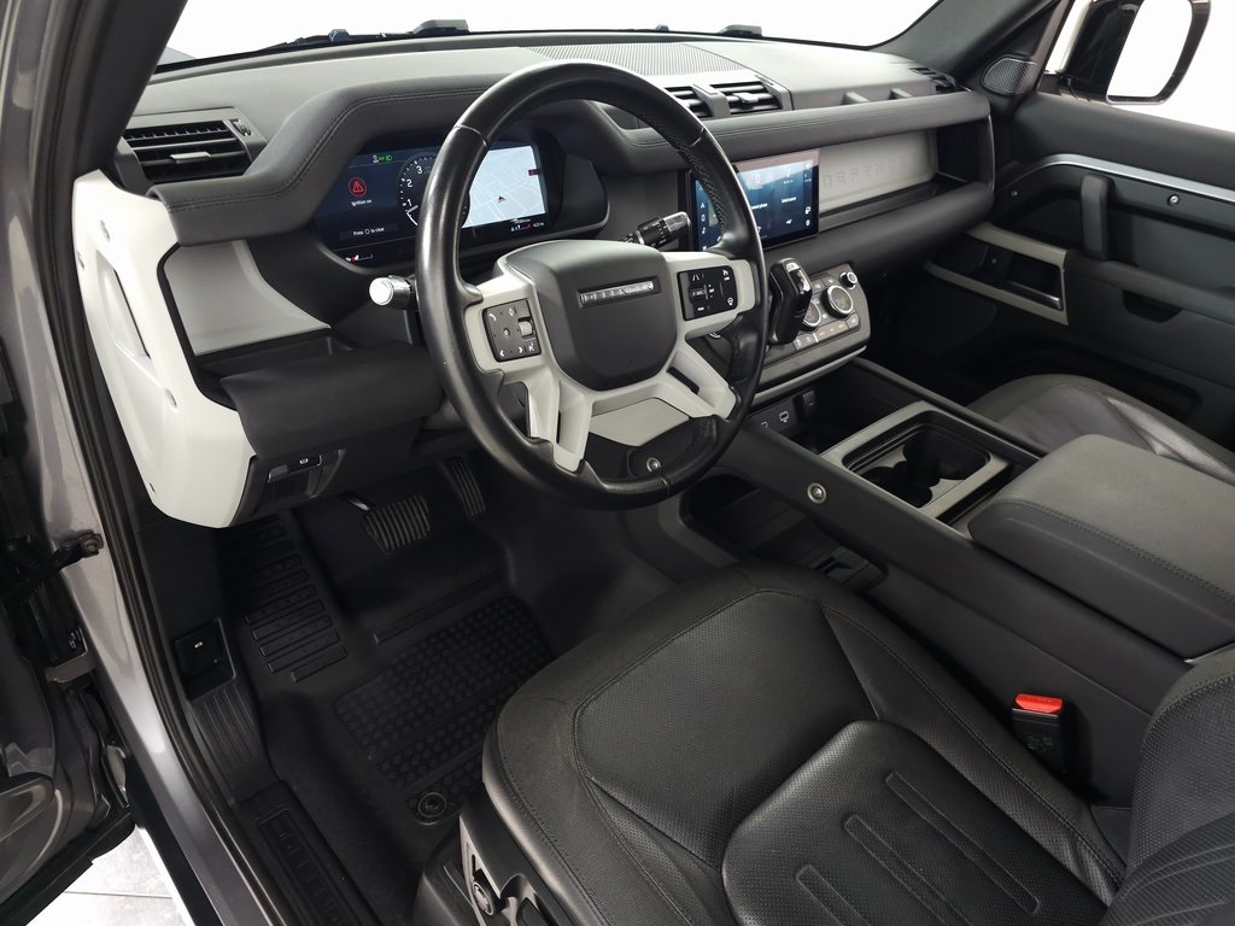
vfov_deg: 58.9
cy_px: 463
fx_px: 821
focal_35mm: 23
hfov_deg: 73.9
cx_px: 618
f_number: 1.7
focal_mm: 6.3
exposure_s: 1/60
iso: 320
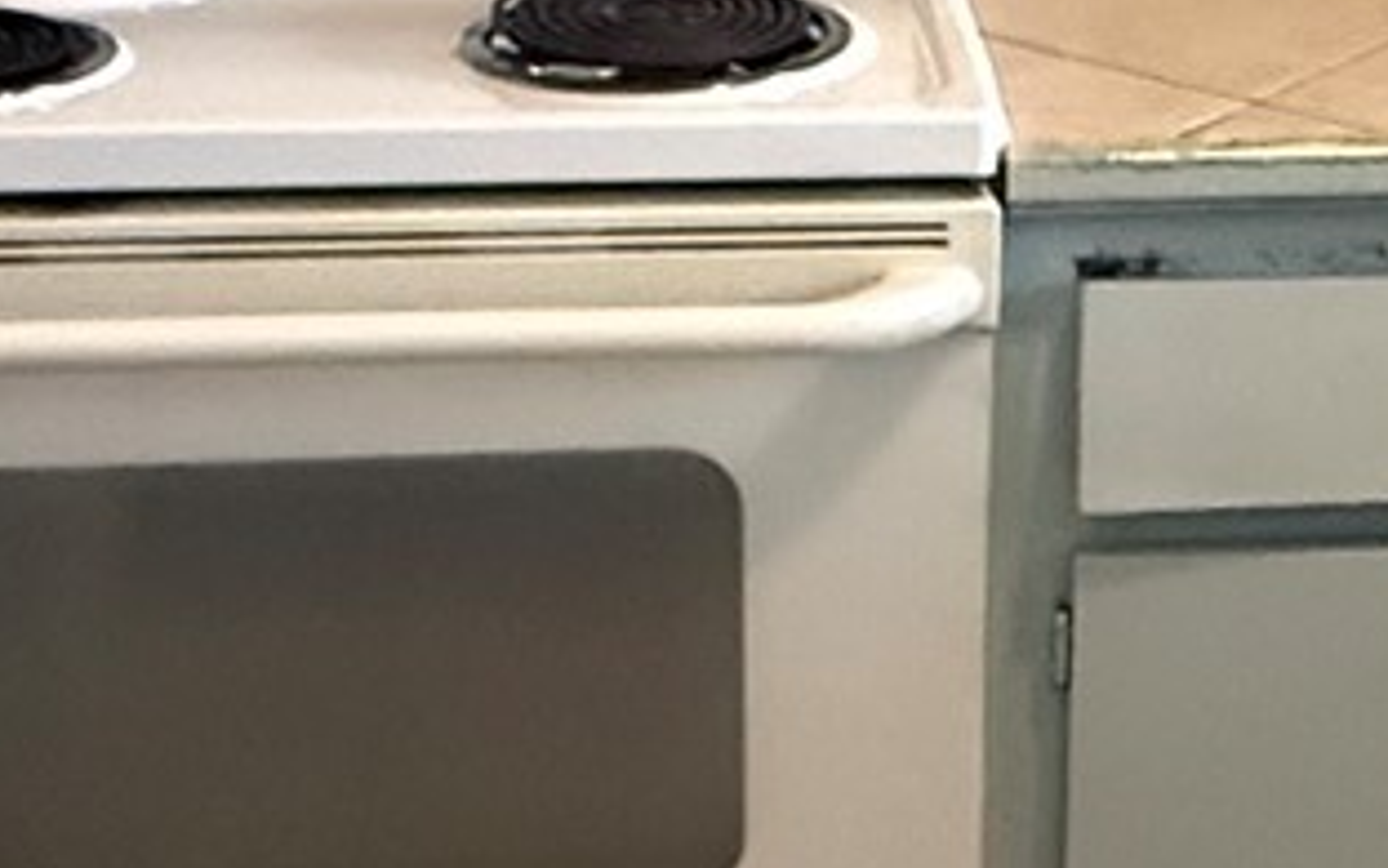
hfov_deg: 26.7
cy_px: 134
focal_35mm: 76
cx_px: 1090
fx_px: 2875
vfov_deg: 17.0
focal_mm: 2.22
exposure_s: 1/60
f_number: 2.2
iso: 1250
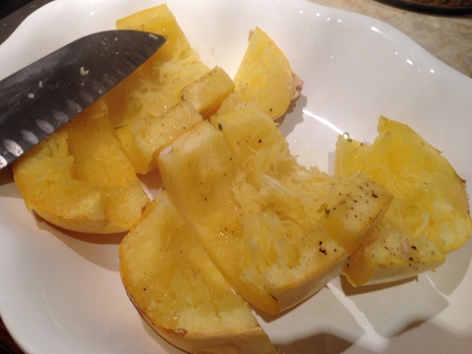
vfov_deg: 42.9
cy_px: 177
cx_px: 236
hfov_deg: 55.4
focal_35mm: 33
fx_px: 450
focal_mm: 4.12
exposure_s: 1/24
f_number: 2.4
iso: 50
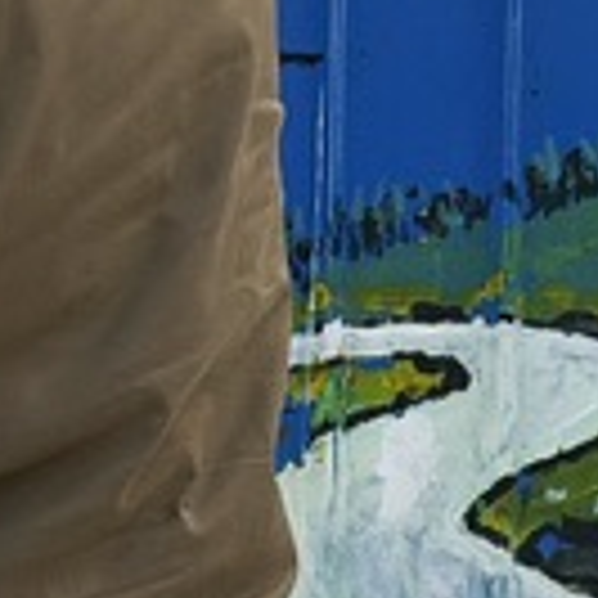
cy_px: 917
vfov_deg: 5.3
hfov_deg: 5.2
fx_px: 6372
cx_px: -886
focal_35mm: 326
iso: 64
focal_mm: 6.76
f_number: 1.78
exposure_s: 1/348
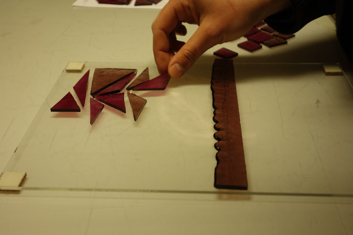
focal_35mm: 47
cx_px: 176
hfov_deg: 41.9
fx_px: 461
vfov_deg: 28.6
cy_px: 118
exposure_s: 1/50
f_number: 3.2
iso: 160
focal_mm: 17.4
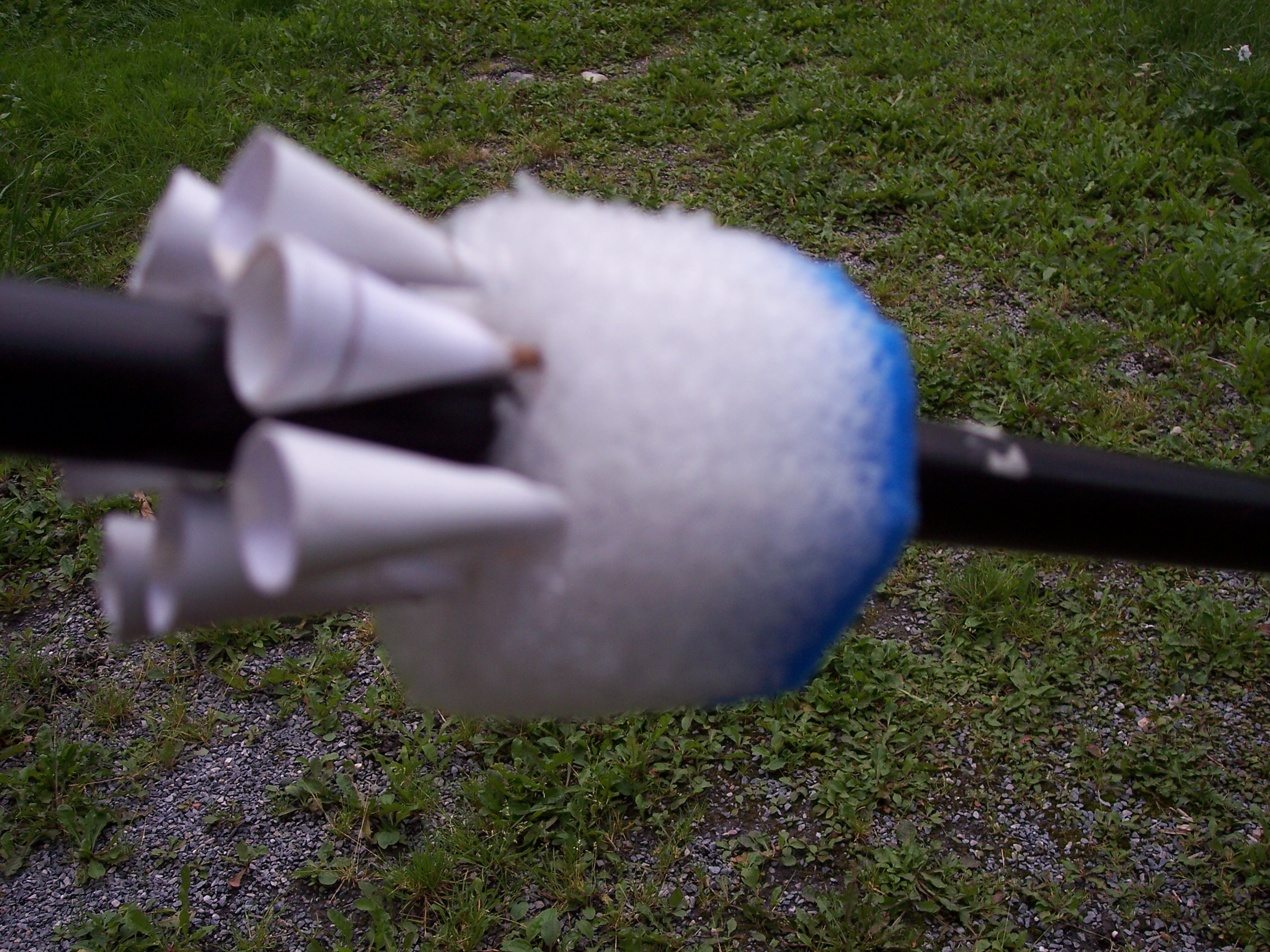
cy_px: 476
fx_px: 1431
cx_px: 635
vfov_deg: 36.8
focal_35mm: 39
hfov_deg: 47.9
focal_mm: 8
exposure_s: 1/750
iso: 100
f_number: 4
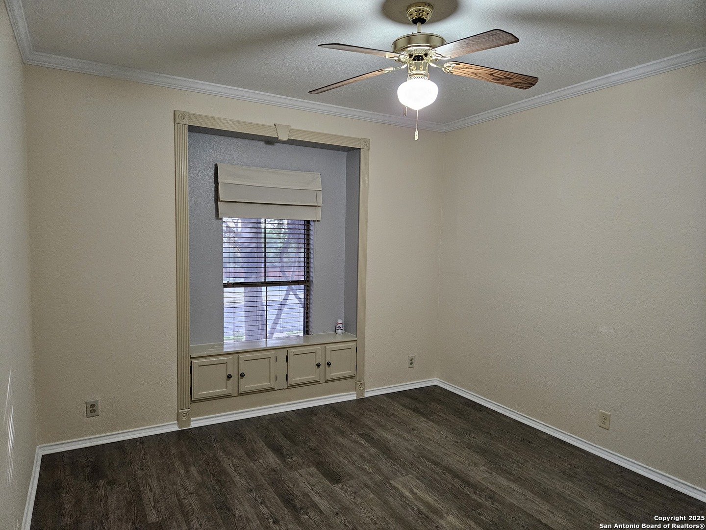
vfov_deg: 58.9
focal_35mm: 23
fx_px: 469
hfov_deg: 73.9
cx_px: 353
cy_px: 265
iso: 640
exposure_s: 1/120
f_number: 1.8
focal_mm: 5.4
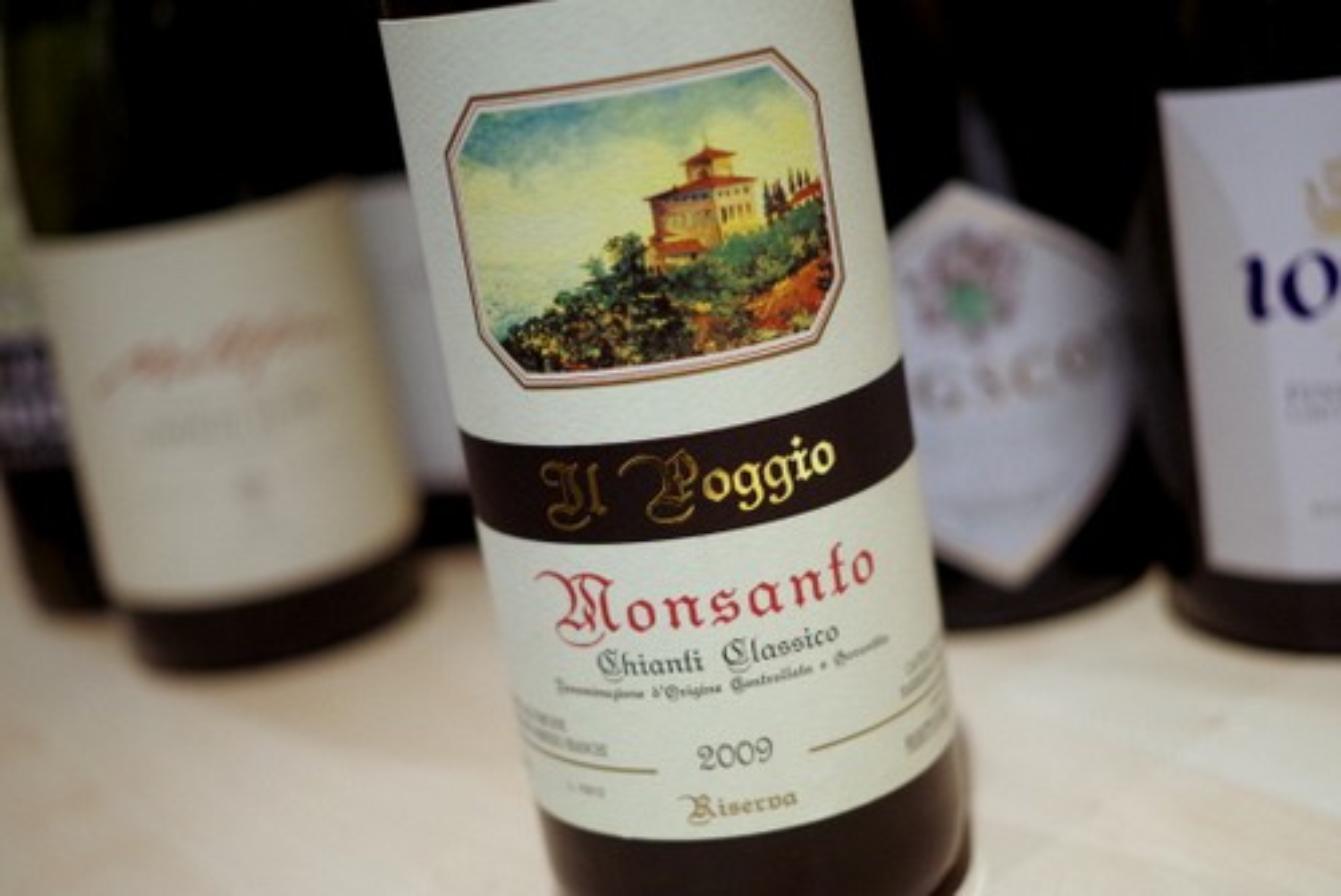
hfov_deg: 37.8
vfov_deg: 25.8
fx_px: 1957
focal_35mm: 52
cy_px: 448
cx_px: 670
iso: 800
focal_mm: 35
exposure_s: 1/60
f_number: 2.4
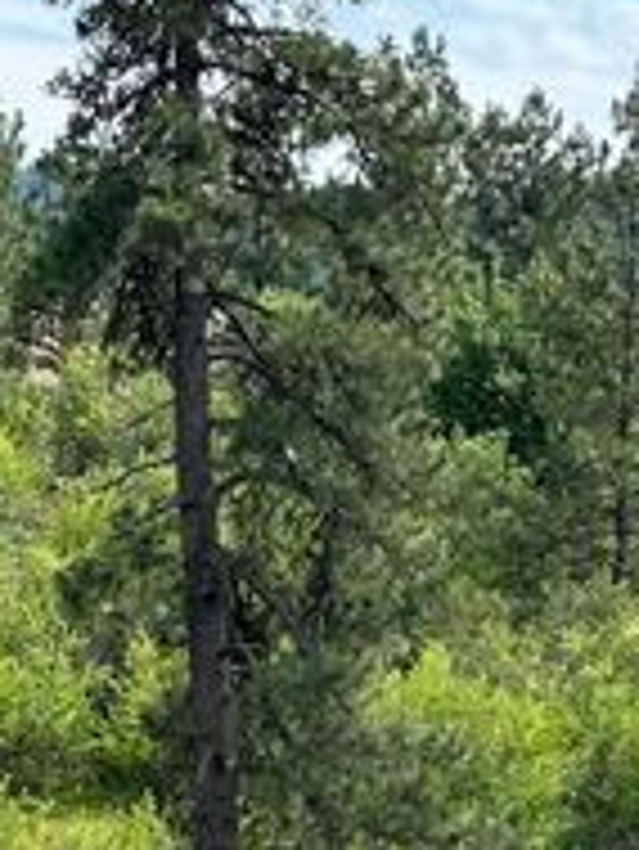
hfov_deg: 8.6
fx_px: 4155
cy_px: 1001
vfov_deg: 11.5
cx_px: 972
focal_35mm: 169
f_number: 1.78
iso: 64
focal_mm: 6.86
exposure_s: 1/1414
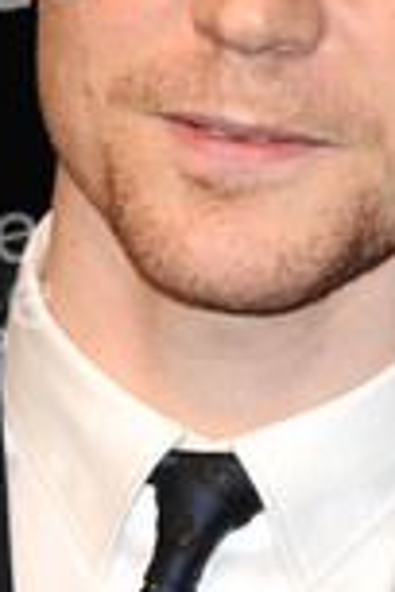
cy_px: 112
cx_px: 277
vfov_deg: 3.2
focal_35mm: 647
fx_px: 10653
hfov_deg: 2.1
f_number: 4.5
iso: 320
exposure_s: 1/200
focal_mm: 165
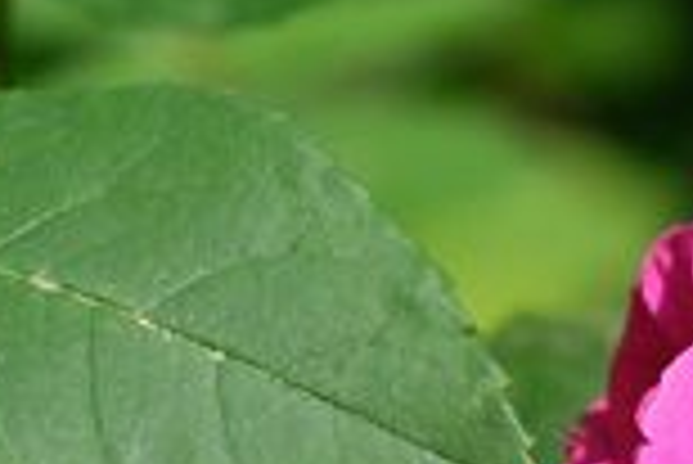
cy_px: 635
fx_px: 6223
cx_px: 999
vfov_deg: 4.2
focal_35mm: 323
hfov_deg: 6.3
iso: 200
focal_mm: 55
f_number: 4
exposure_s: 1/1000
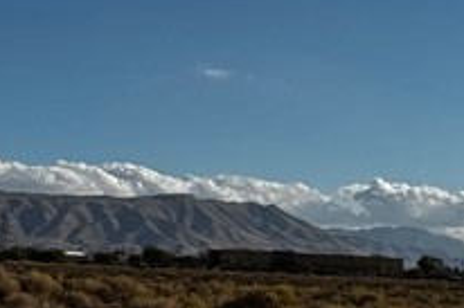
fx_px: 1597
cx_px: 428
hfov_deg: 16.3
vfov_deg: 11.0
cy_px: 169
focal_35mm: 124
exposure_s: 1/7937
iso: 80
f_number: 1.78
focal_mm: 6.76
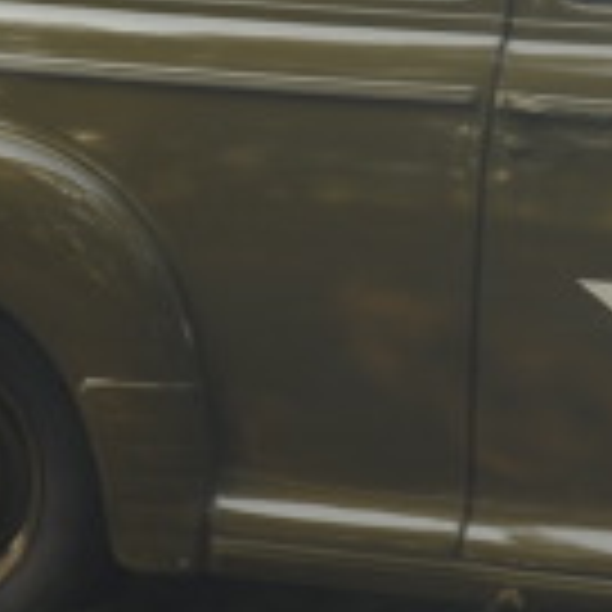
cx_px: 724
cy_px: -140
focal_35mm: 268
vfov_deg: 6.5
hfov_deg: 6.5
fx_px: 5361
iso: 200
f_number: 5
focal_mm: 50
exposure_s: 1/100
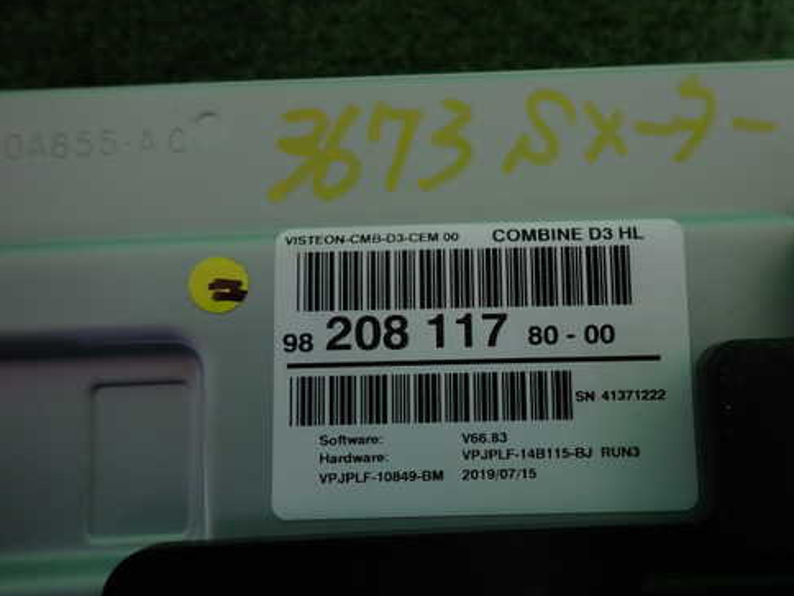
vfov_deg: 45.4
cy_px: 325
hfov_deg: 57.7
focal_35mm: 31
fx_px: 711
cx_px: 491
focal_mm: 4.5
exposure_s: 1/60
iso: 160
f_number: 2
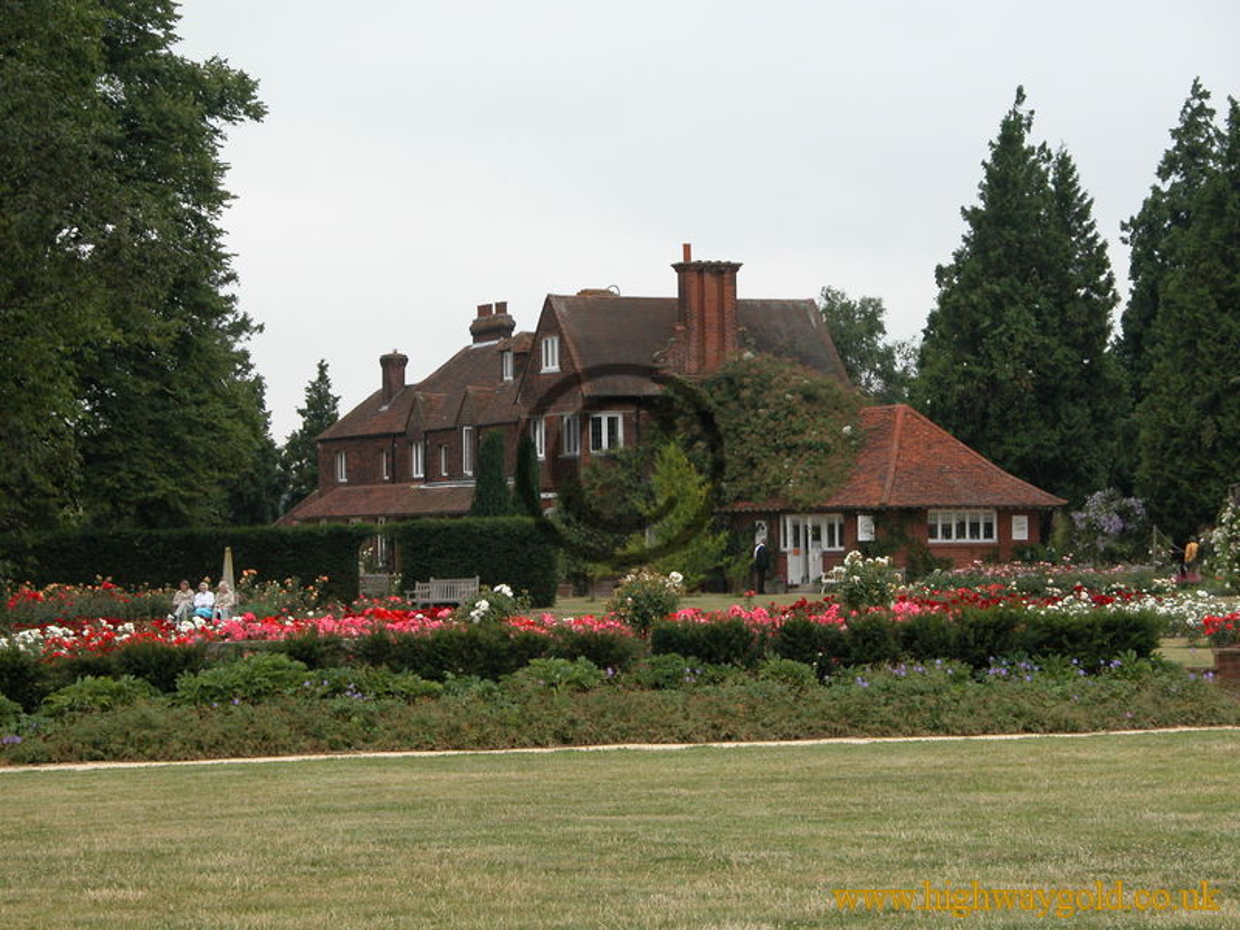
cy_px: 465
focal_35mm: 116
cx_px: 620
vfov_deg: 12.8
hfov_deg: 17.0
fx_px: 4155
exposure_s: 1/236
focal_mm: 29.5
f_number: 4.2
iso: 100
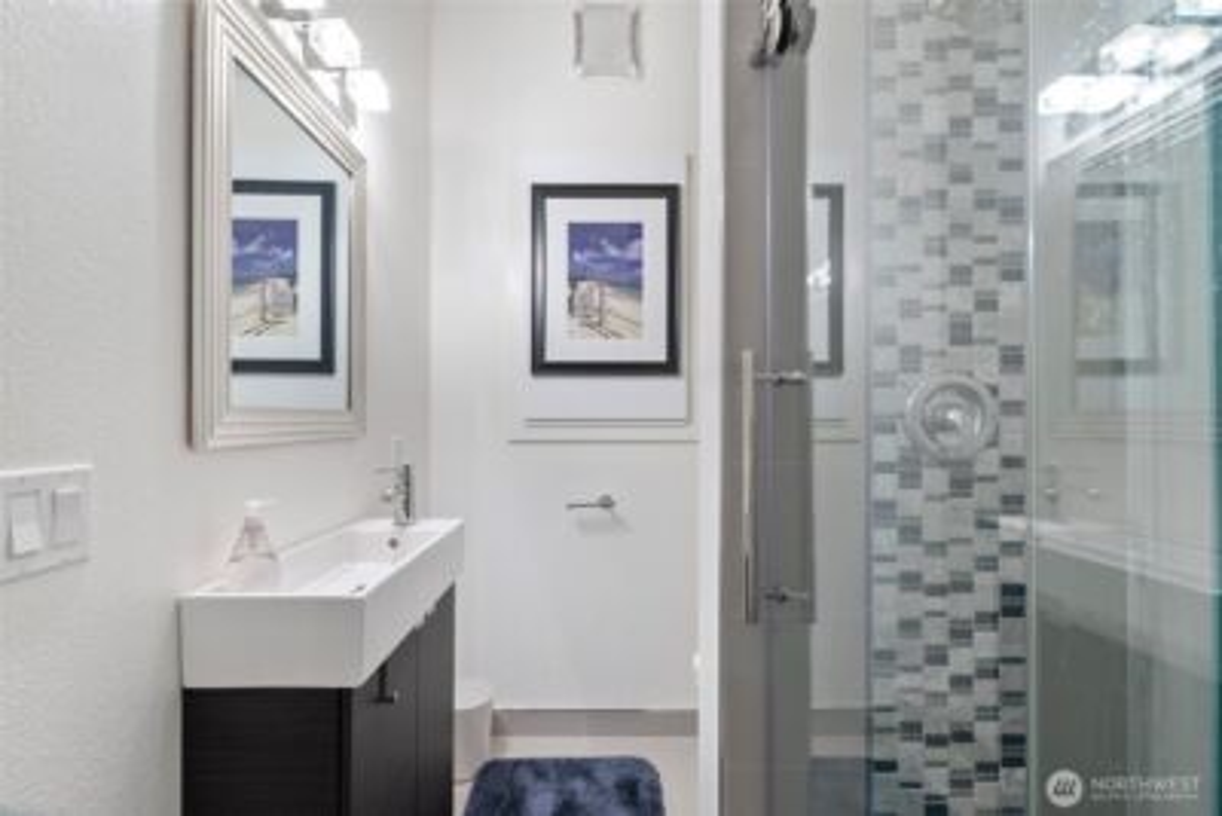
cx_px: 611
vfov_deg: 77.4
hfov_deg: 100.4
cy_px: 408
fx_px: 509
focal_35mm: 15
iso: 100
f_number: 8
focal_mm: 10
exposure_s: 1
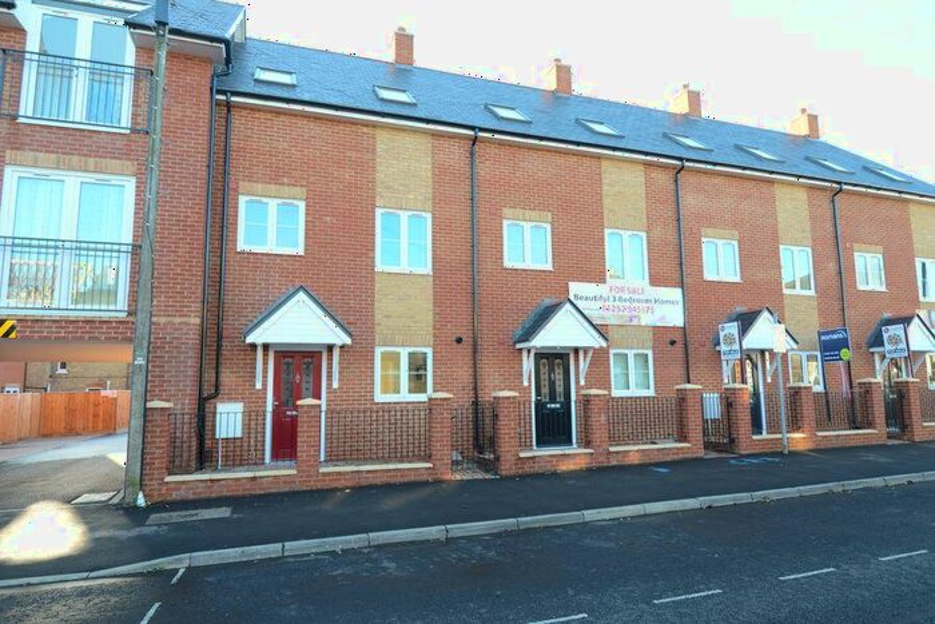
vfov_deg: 59.5
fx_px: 545
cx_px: 468
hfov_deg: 81.2
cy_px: 312
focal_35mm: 21
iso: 100
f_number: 4
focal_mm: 14
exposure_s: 1/60
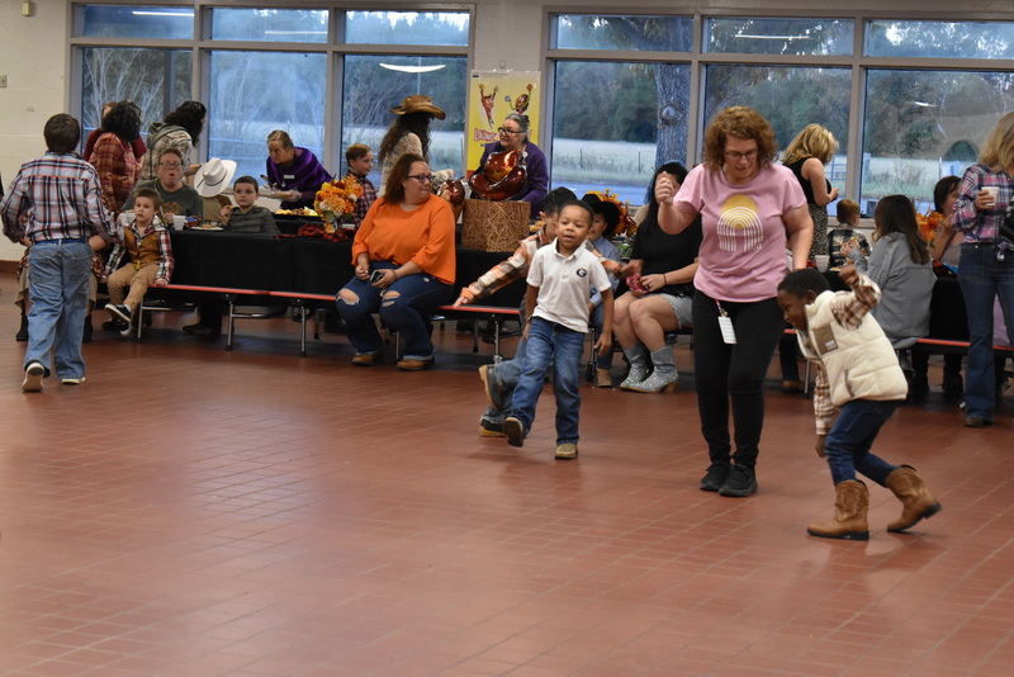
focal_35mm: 82
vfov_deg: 16.6
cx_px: 507
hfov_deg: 24.6
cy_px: 338
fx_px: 2324
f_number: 7.1
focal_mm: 55
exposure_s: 1/100
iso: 2500
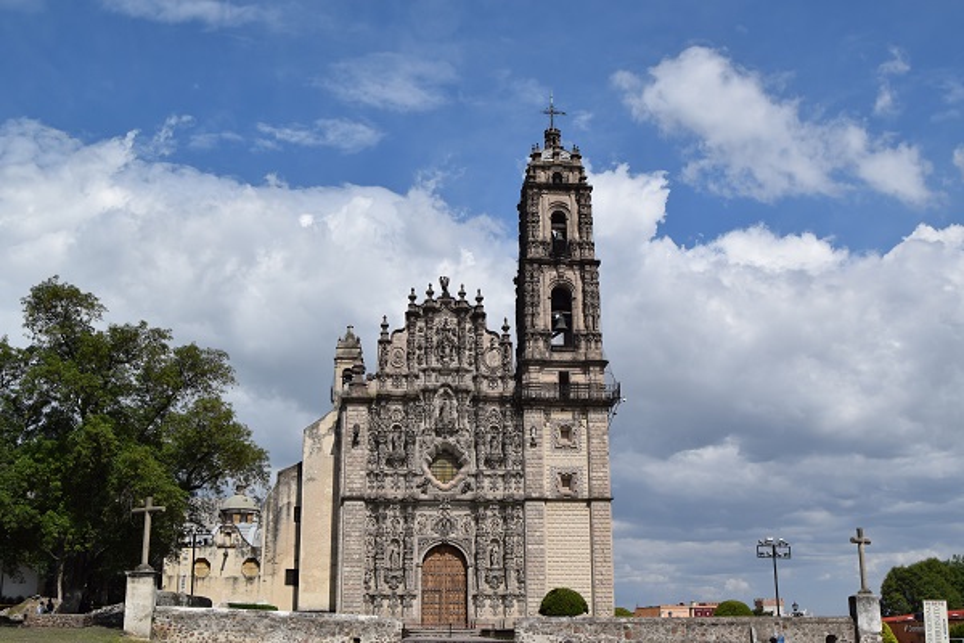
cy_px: 322
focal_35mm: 39
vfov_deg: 34.2
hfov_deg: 49.6
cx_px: 482
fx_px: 1044
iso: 200
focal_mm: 26
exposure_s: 1/500
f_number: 11
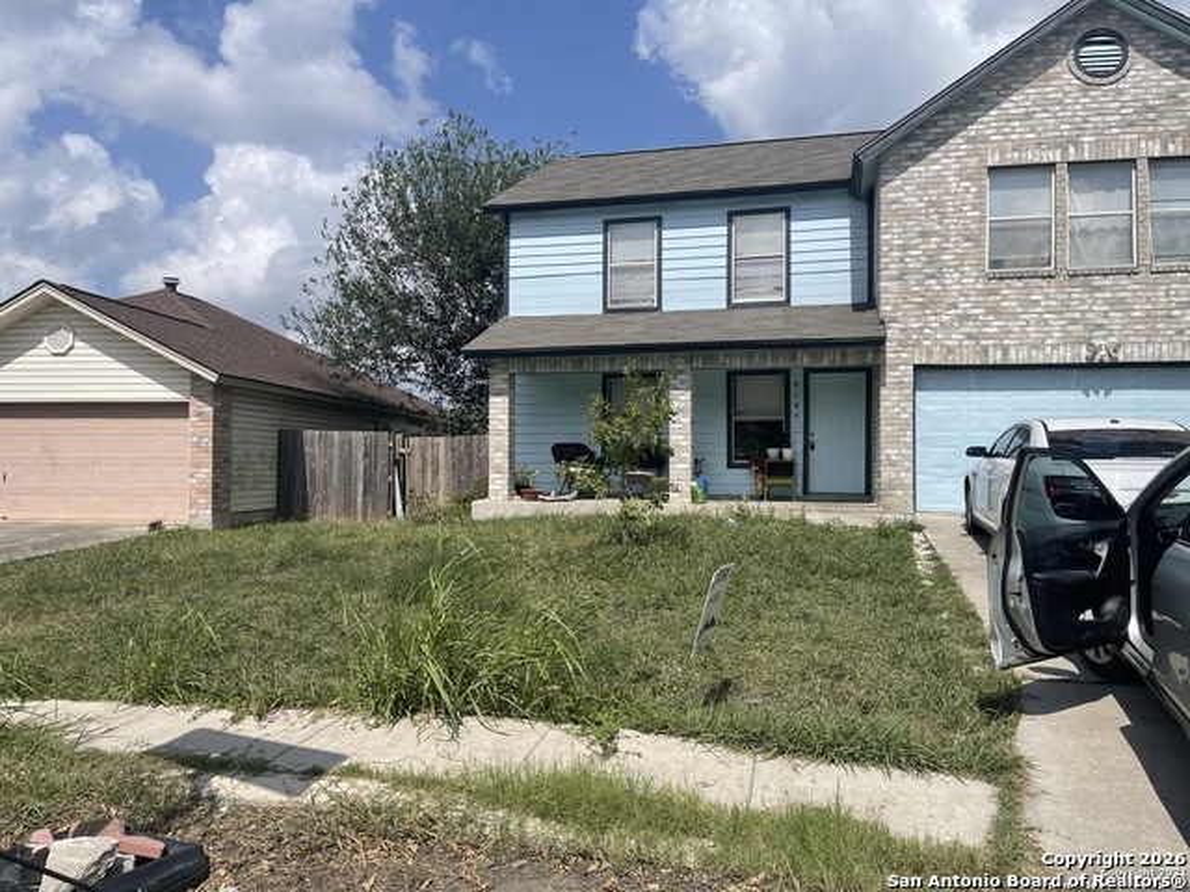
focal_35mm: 26
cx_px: 595
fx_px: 894
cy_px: 446
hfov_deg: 67.3
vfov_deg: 53.1
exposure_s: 1/5917
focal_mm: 5.1
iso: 32
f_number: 1.6
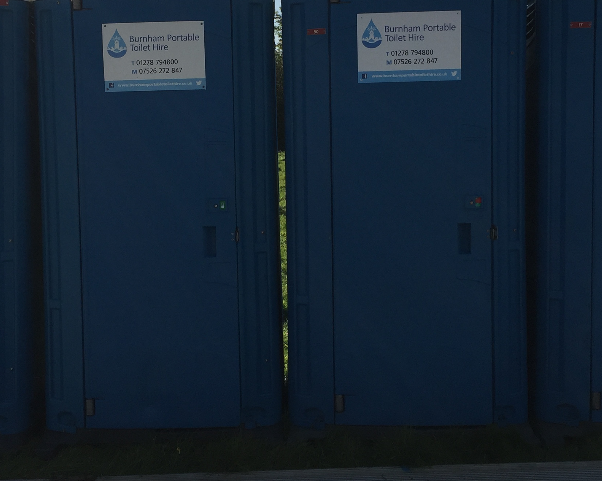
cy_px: 179
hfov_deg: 33.6
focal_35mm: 56
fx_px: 998
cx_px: 272
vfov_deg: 27.0
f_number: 2.2
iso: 32
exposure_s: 1/3049
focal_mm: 4.15
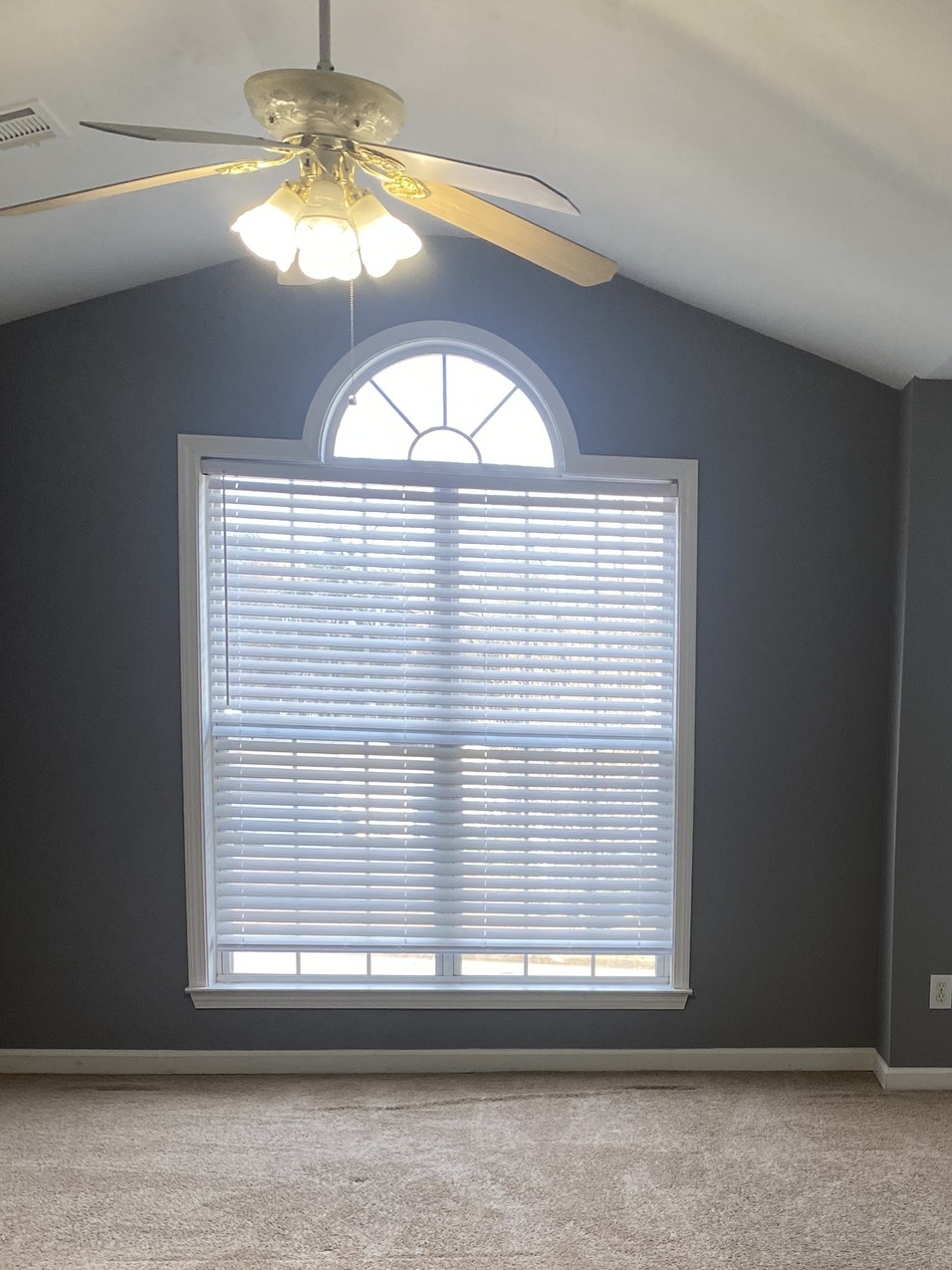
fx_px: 1724
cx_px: 828
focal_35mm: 47
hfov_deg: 29.8
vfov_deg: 39.5
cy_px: 935
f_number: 1.8
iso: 125
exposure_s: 1/120
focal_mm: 4.25
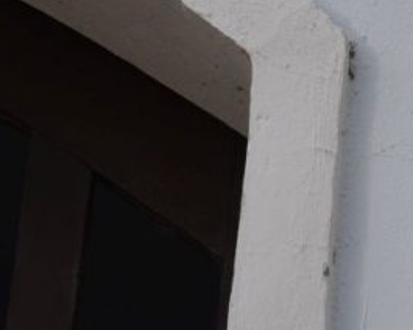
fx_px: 2665
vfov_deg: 7.1
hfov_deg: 8.6
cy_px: 37
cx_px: 658
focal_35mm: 218
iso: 200
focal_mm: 40
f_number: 8
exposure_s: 1/250
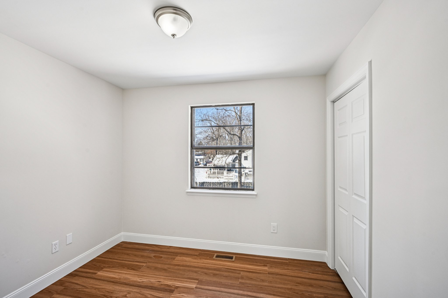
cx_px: 224
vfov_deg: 73.7
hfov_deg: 96.7
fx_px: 199
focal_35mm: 16
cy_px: 149
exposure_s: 1/160
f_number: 8
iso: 400
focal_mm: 16
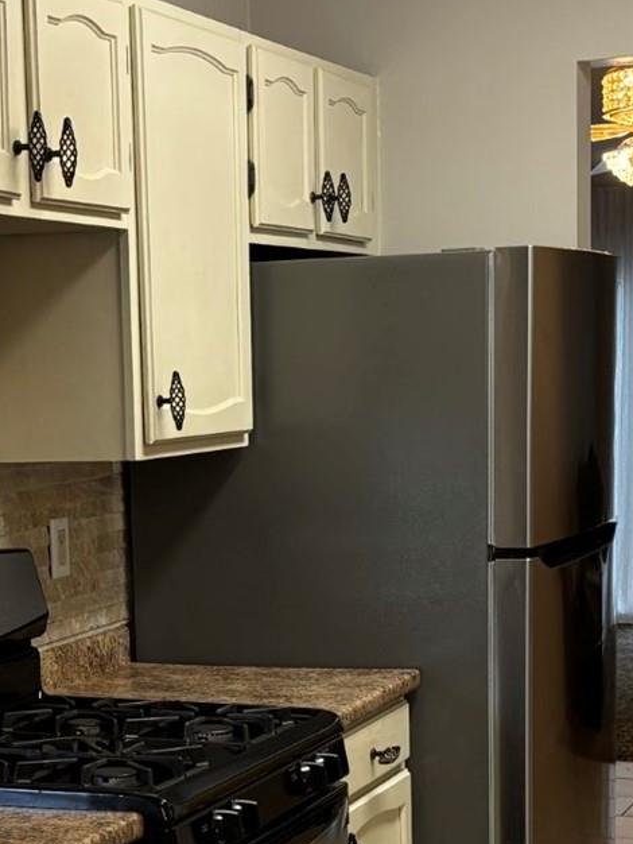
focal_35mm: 85
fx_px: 2071
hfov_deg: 17.3
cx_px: 183
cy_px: 720
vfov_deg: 22.6
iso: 100
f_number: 1.6
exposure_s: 1/60
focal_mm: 5.96
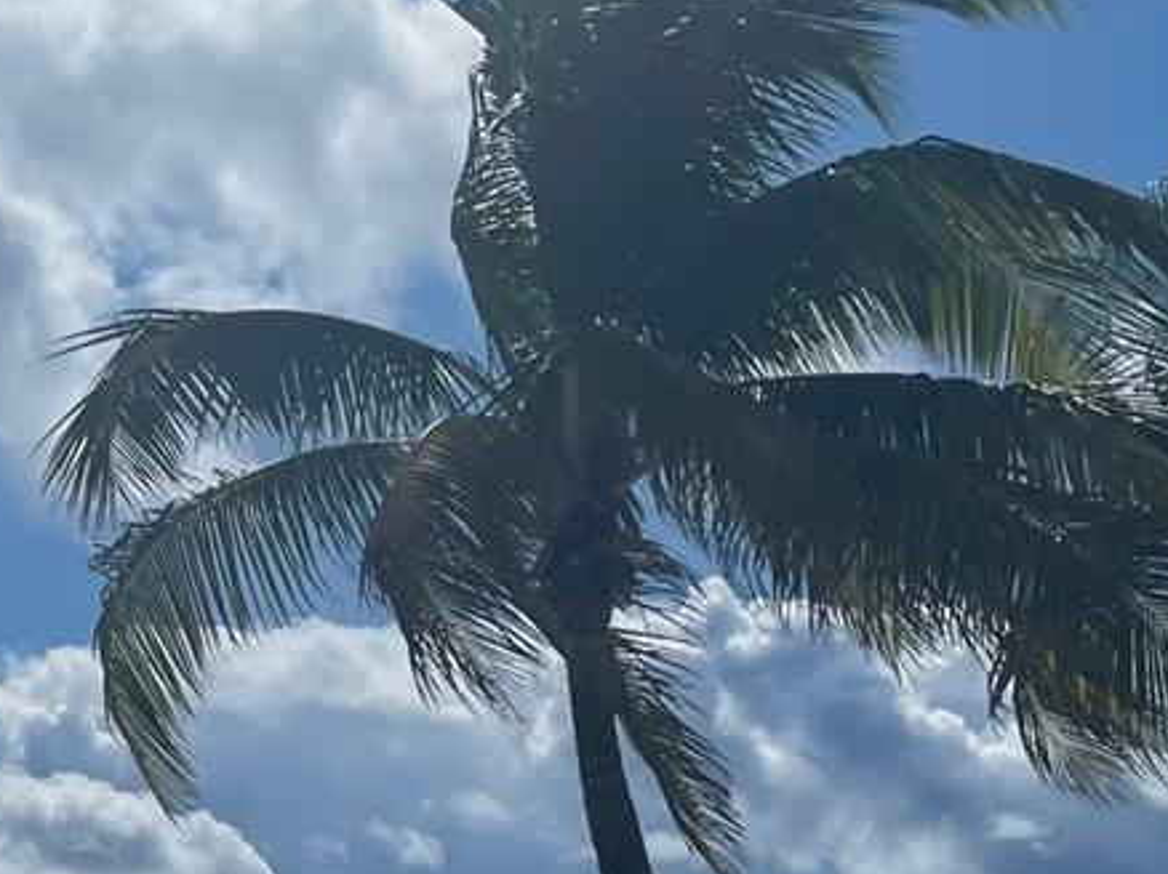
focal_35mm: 95
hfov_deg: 19.5
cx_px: -211
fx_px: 3204
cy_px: 394
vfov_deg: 15.5
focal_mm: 4.2
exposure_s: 1/20408
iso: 32
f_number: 1.6
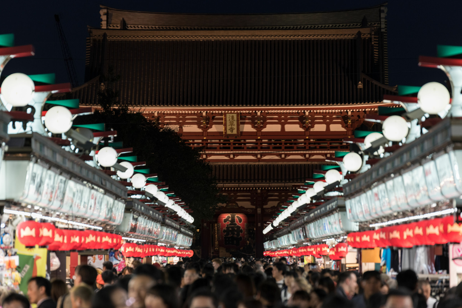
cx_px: 231
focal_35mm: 261
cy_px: 154
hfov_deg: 7.9
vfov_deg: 5.3
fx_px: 3349
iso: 640
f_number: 6.3
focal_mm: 260
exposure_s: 1/40
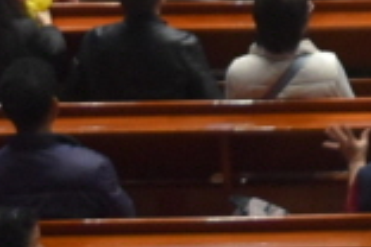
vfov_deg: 4.9
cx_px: 737
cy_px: -370
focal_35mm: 270
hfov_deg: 7.3
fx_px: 2782
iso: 1400
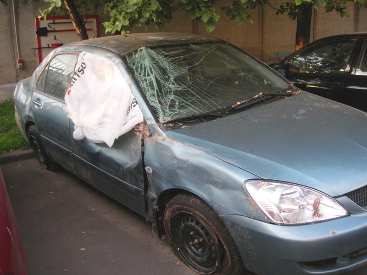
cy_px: 138
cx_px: 184
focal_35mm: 38
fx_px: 403
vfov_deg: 37.7
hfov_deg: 49.0
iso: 50
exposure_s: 1/216
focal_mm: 7.8
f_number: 2.8
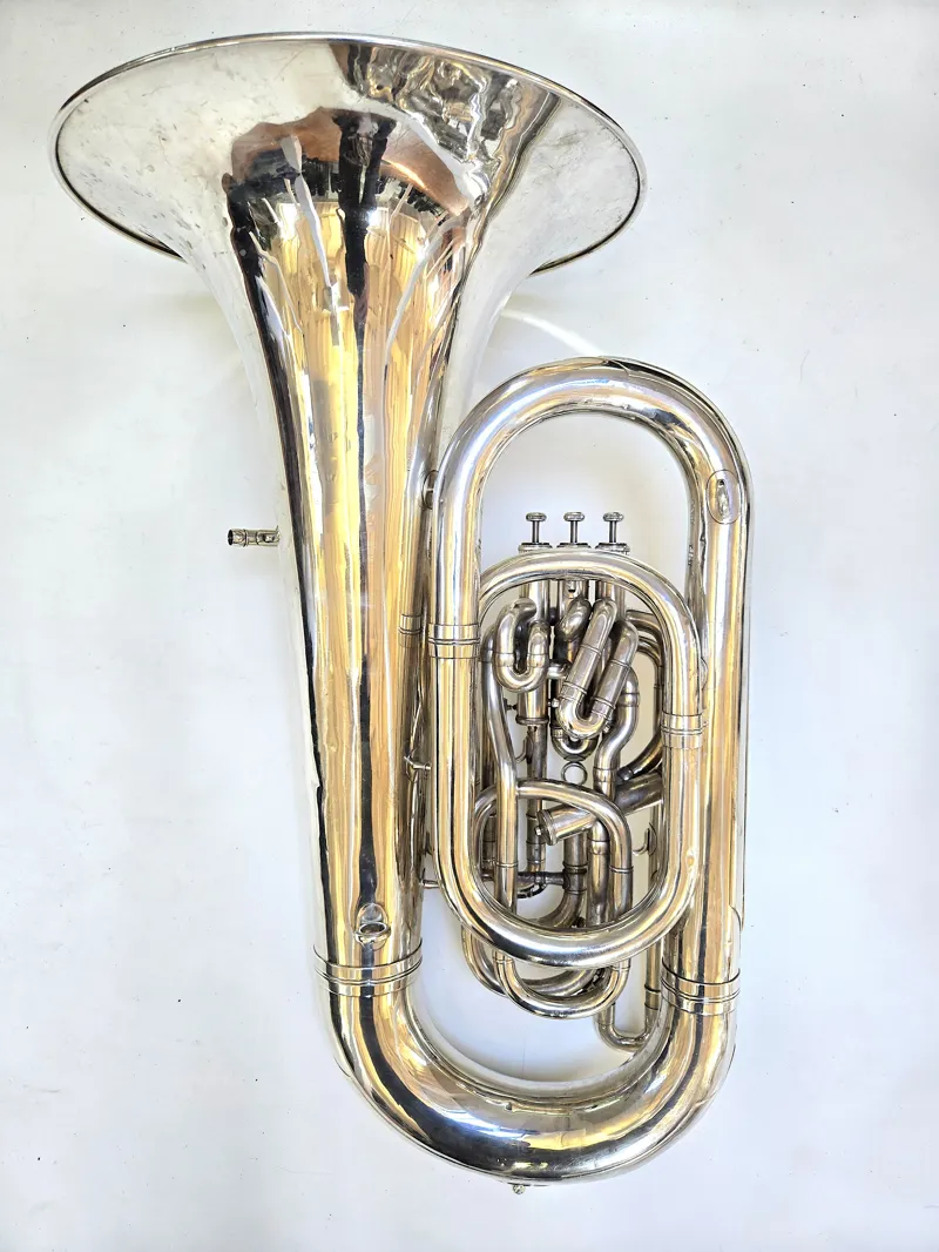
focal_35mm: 23
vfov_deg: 73.9
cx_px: 470
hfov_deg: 58.9
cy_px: 626
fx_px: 832
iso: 80
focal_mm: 5.4
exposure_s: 1/100
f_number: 1.8
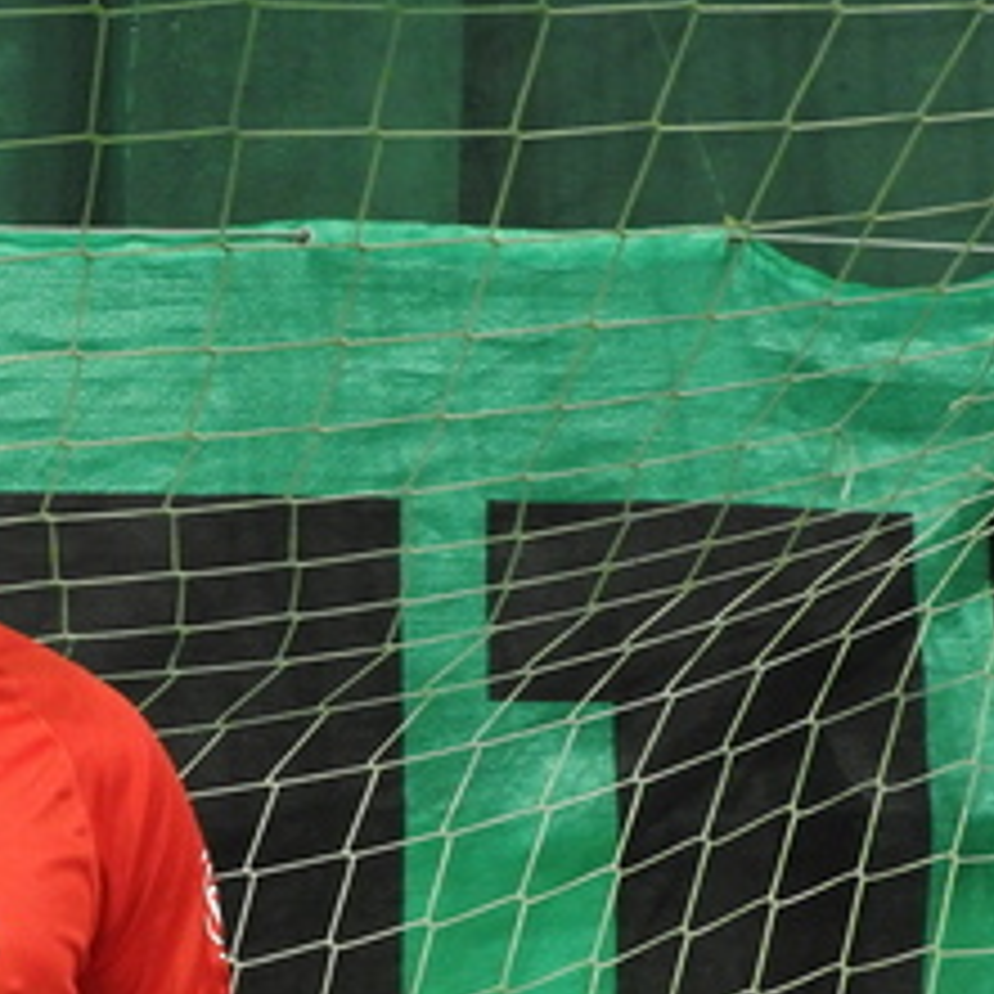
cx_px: -274
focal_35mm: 72
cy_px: 756
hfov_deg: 21.8
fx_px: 2339
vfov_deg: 23.7
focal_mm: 5.4
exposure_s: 1/8
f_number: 3.5
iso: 450
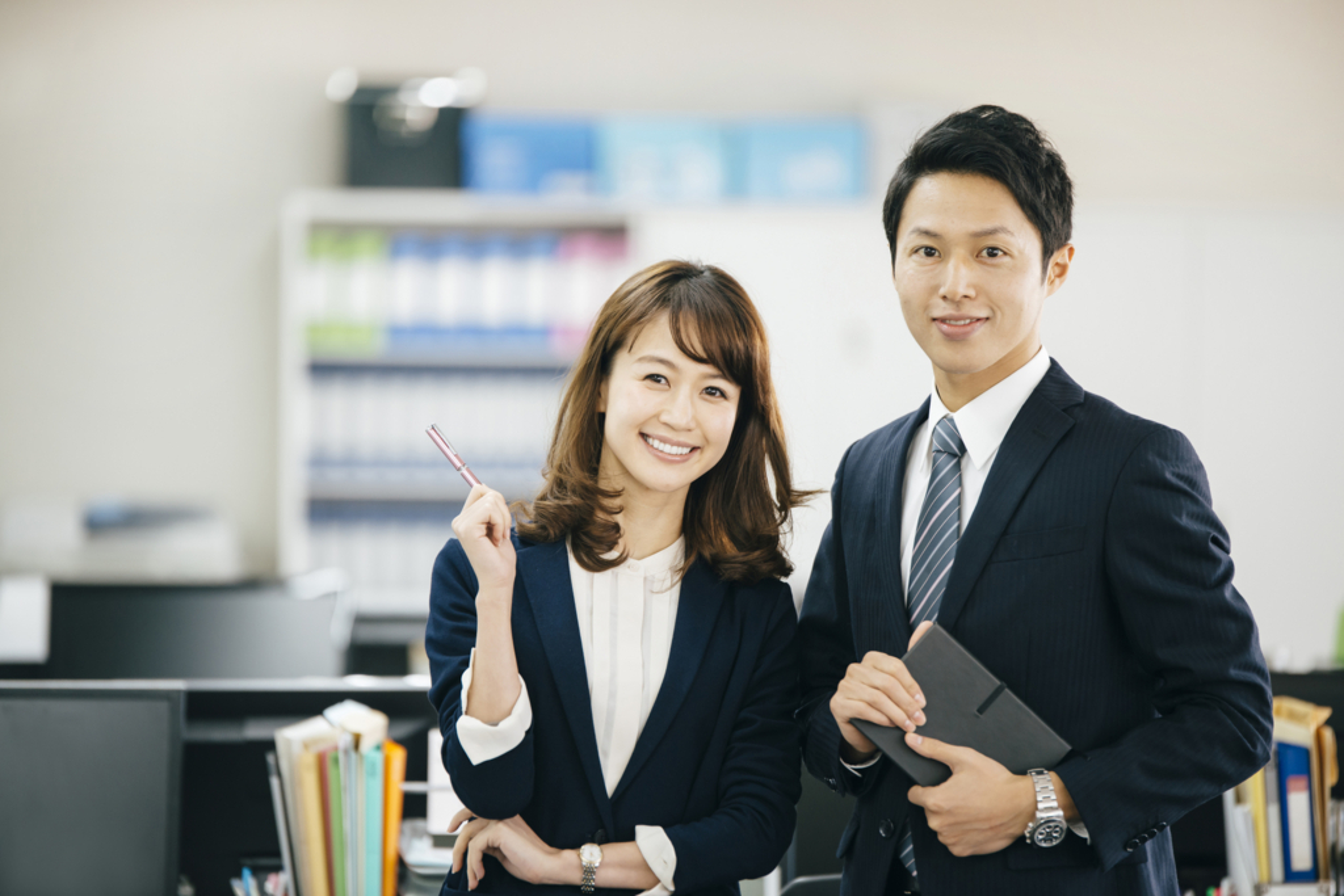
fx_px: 7094
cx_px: 672
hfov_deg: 10.8
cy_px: 448
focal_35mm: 190
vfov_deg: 7.2
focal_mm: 190
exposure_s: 1/200
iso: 800
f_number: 6.3
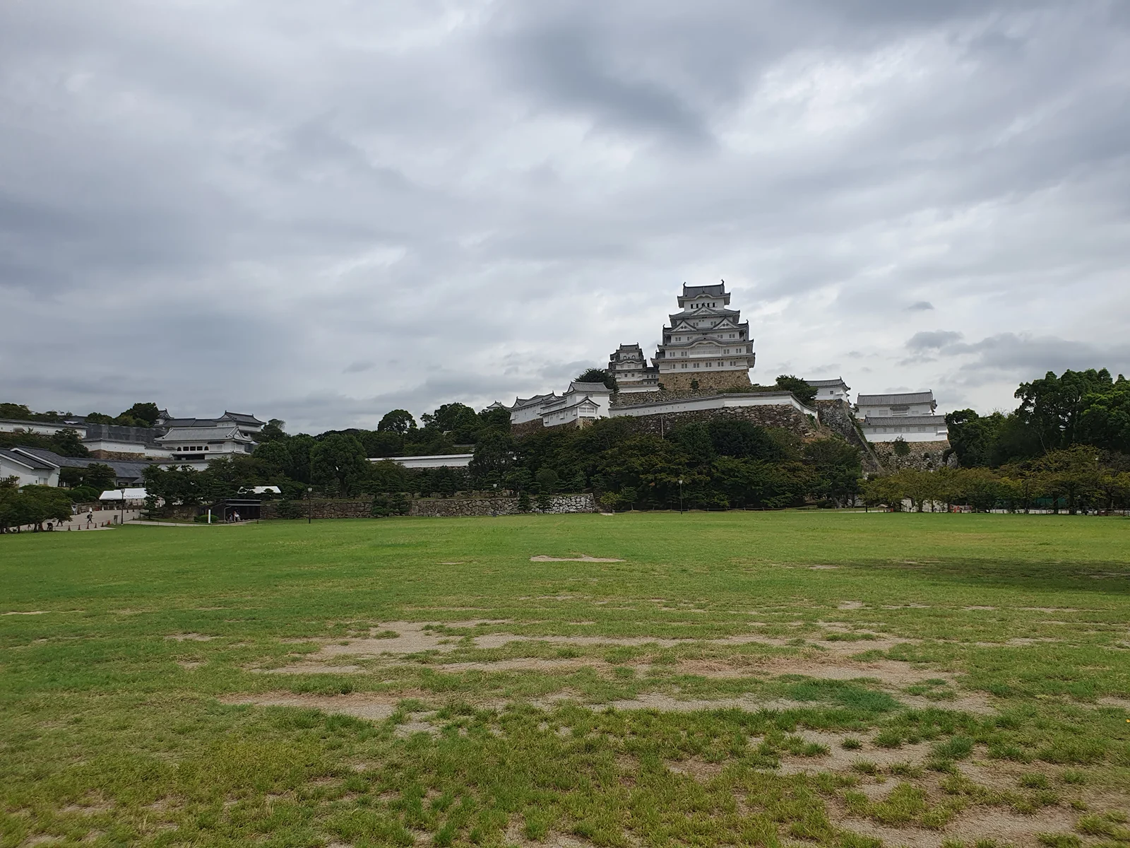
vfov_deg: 53.1
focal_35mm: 26
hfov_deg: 67.3
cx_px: 565
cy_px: 424
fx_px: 849
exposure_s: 1/2344
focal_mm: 4.32
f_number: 2.4
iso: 50
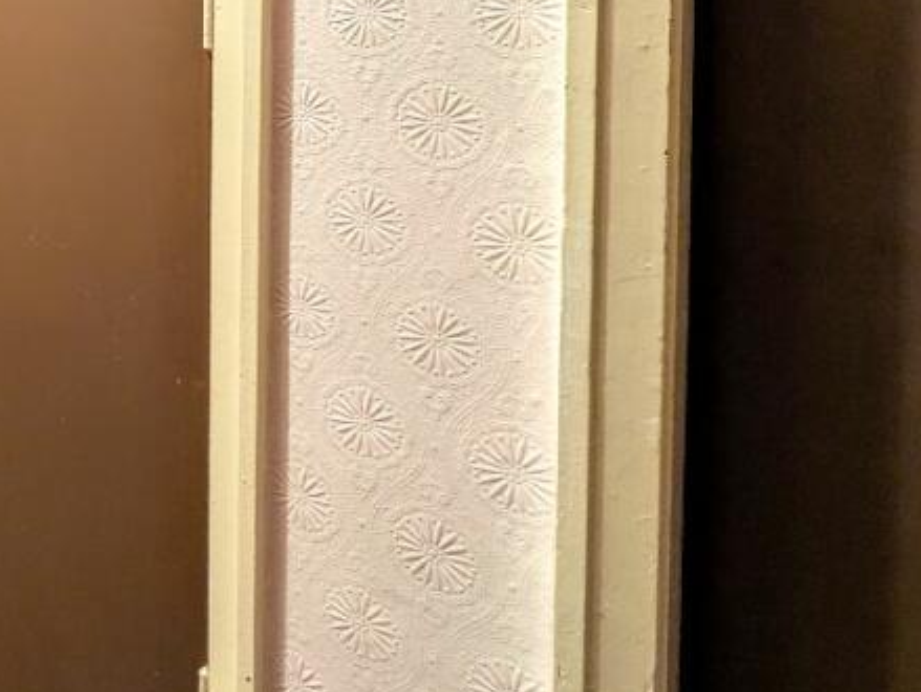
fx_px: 746
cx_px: -113
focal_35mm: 28
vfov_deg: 44.6
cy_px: 51
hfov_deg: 45.6
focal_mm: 2.02
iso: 68
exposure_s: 1/16.7
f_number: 1.7
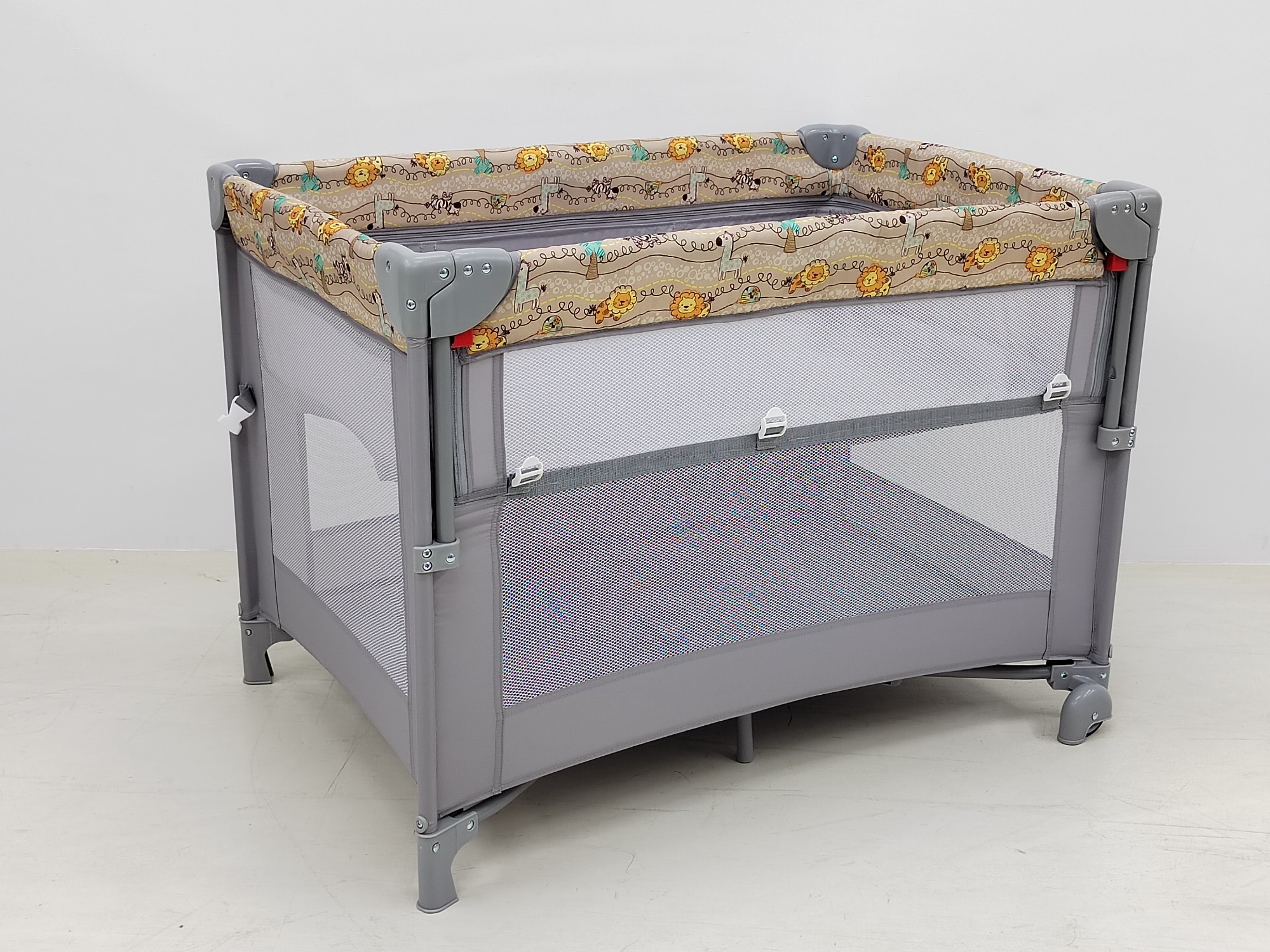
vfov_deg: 30.9
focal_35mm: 47
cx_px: 635
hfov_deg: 40.4
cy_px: 476
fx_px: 1724
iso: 422
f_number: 1.9
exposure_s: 1/100
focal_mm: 5.52
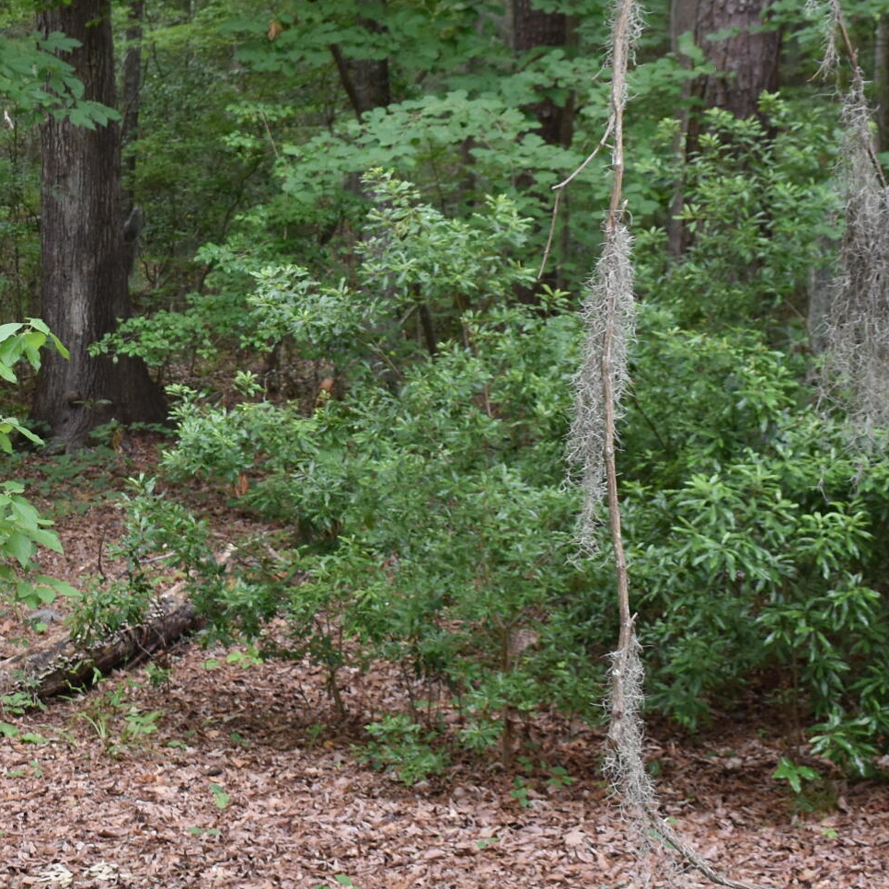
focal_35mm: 95
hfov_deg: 17.8
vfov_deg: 18.2
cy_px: 255
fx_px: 2760
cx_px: -8
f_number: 4.5
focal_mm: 24
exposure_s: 1/80
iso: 400
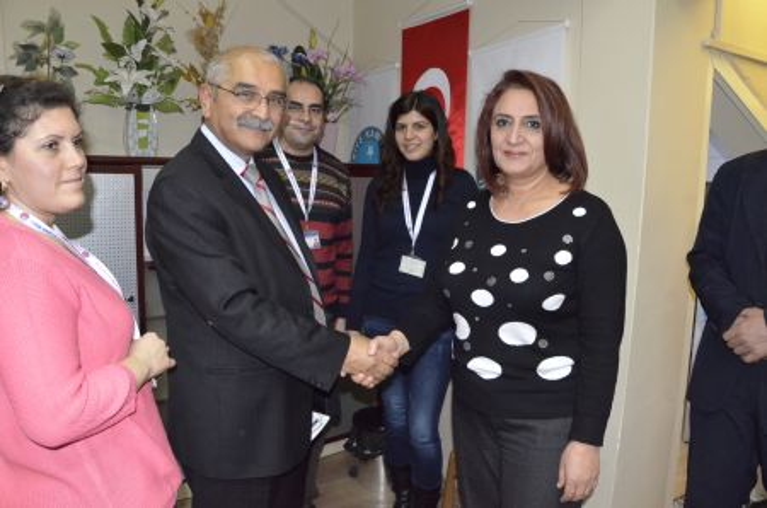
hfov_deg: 67.5
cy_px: 254
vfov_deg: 47.7
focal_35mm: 27
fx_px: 574
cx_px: 384
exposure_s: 1/60
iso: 5000
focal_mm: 18
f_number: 8
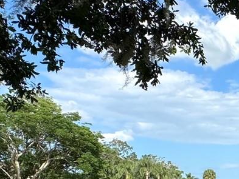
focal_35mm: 57
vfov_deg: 23.5
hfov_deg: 25.0
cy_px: 214
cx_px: 366
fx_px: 394
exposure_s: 1/1976
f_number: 2.2
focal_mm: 2.22
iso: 50
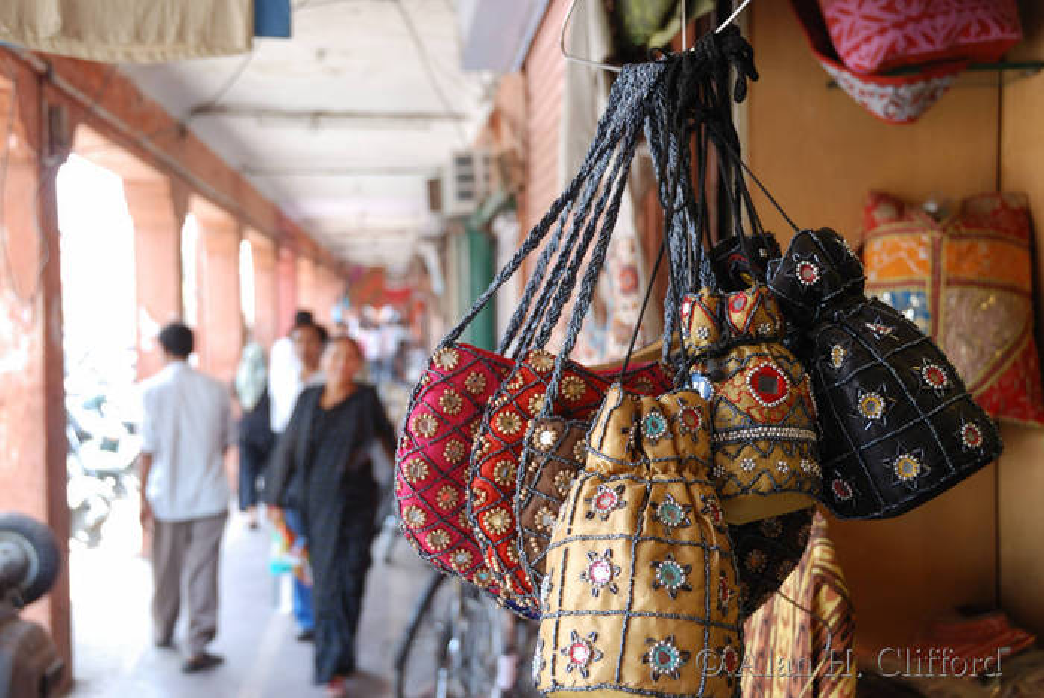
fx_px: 1350
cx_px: 522
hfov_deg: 42.3
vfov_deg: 29.0
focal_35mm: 46
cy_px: 349
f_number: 4.2
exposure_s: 1/30
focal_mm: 31
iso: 140
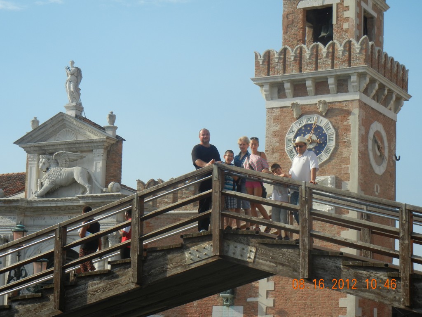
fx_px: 1085
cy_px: 158
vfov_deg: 16.6
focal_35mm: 89
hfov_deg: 22.0
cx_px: 211
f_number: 4.4
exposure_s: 1/815
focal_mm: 16
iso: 160
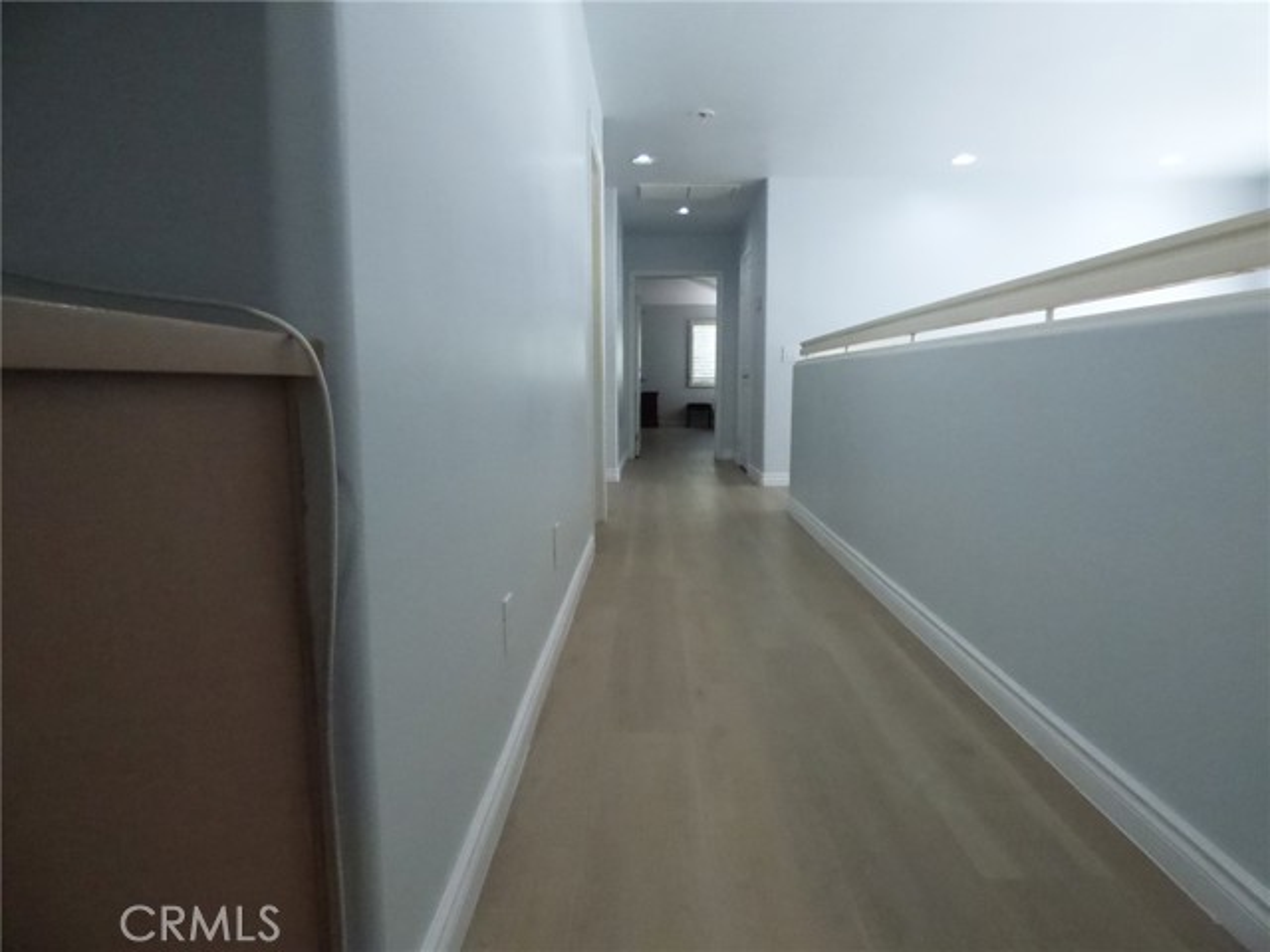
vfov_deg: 66.0
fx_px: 734
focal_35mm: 20
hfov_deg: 81.7
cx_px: 635
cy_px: 476
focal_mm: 3.58
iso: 1600
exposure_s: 1/500
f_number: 2.8
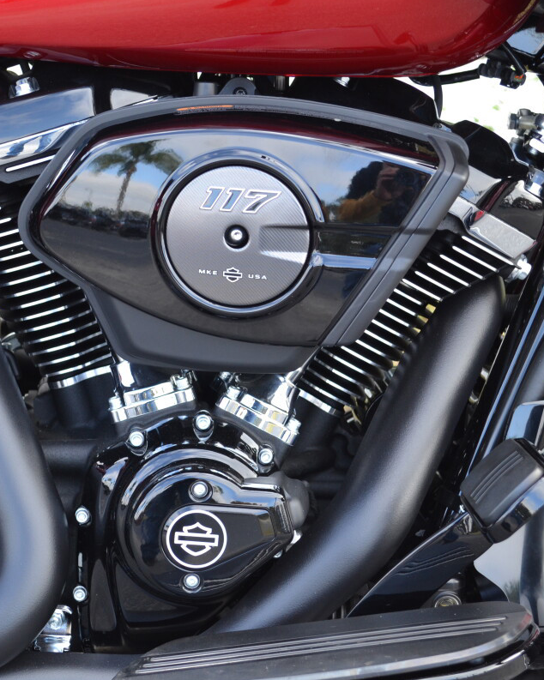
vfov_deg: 23.6
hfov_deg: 18.9
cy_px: 339
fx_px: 1631
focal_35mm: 81
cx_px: 233
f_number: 5.6
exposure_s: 1/125
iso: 400
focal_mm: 38
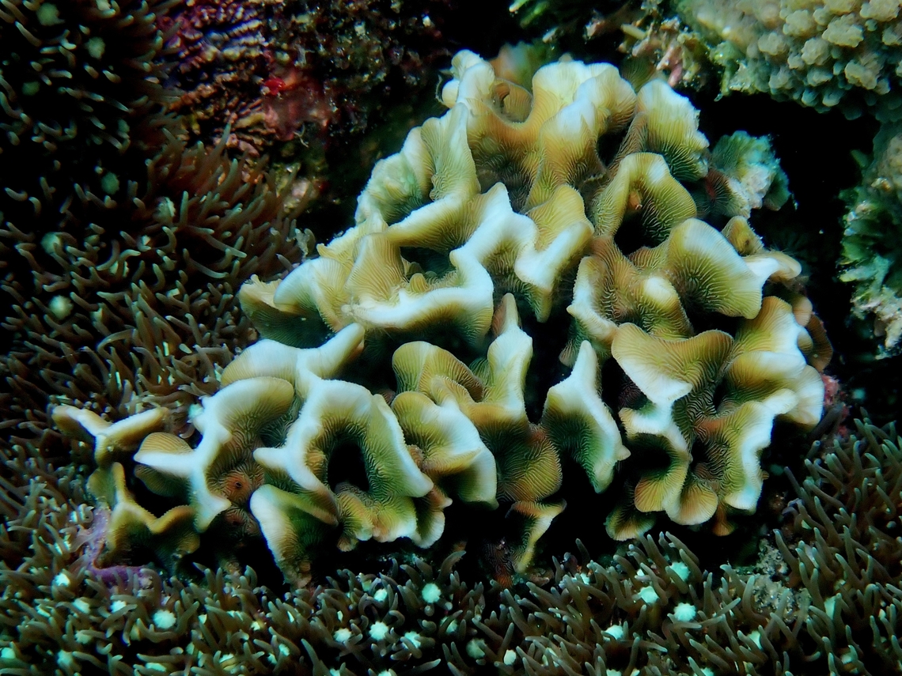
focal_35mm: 100
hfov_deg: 19.6
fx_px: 2606
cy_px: 338
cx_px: 451
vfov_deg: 14.8
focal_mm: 18
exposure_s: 1/200
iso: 200
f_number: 6.3
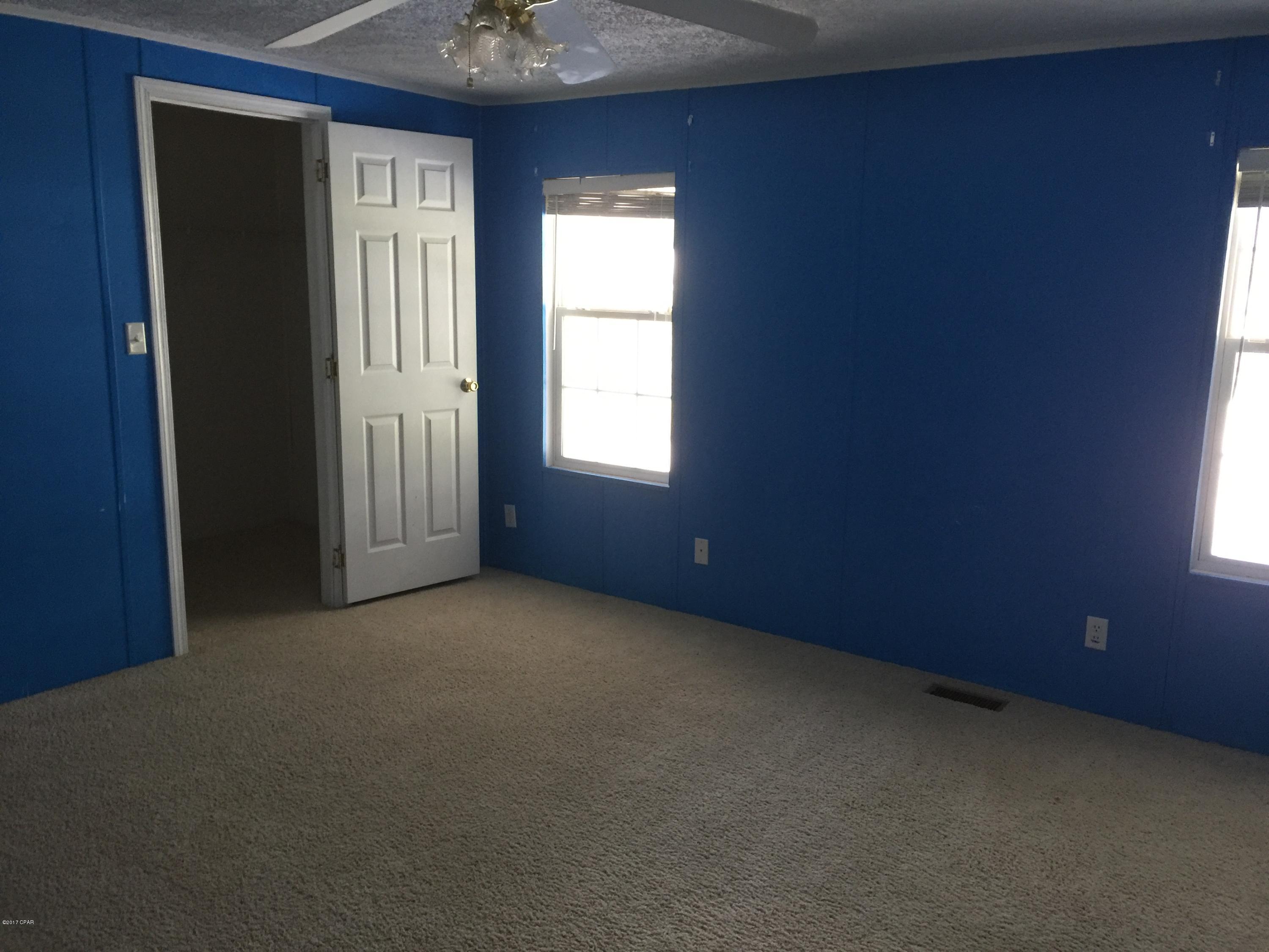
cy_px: 476
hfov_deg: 61.7
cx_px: 634
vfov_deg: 48.2
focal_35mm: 29
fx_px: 1063
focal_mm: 4.15
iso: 100
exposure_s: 1/15
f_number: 2.2
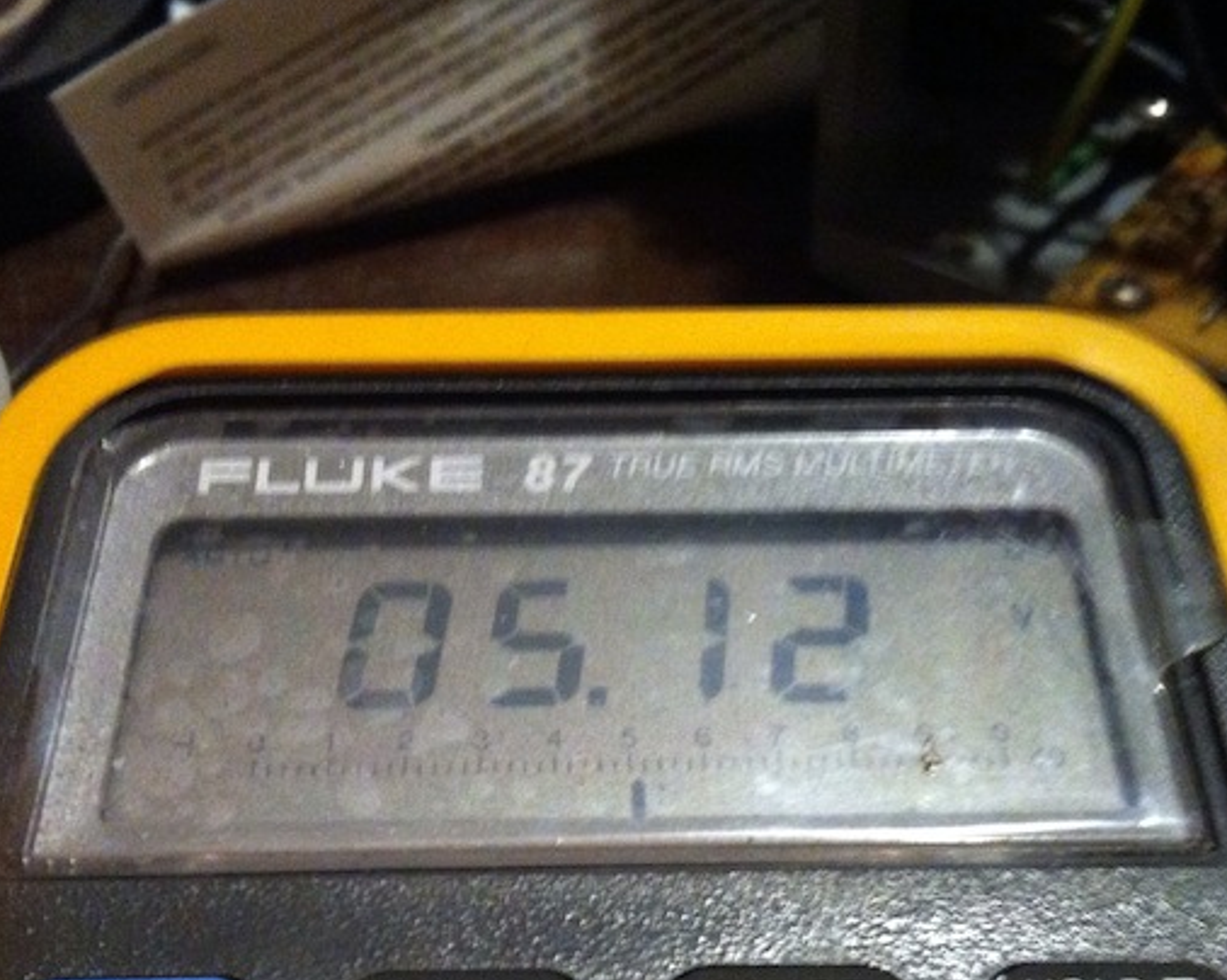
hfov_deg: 34.8
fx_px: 1959
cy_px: 713
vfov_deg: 27.7
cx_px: 645
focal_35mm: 54
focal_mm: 3.85
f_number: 2.8
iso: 500
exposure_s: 1/17
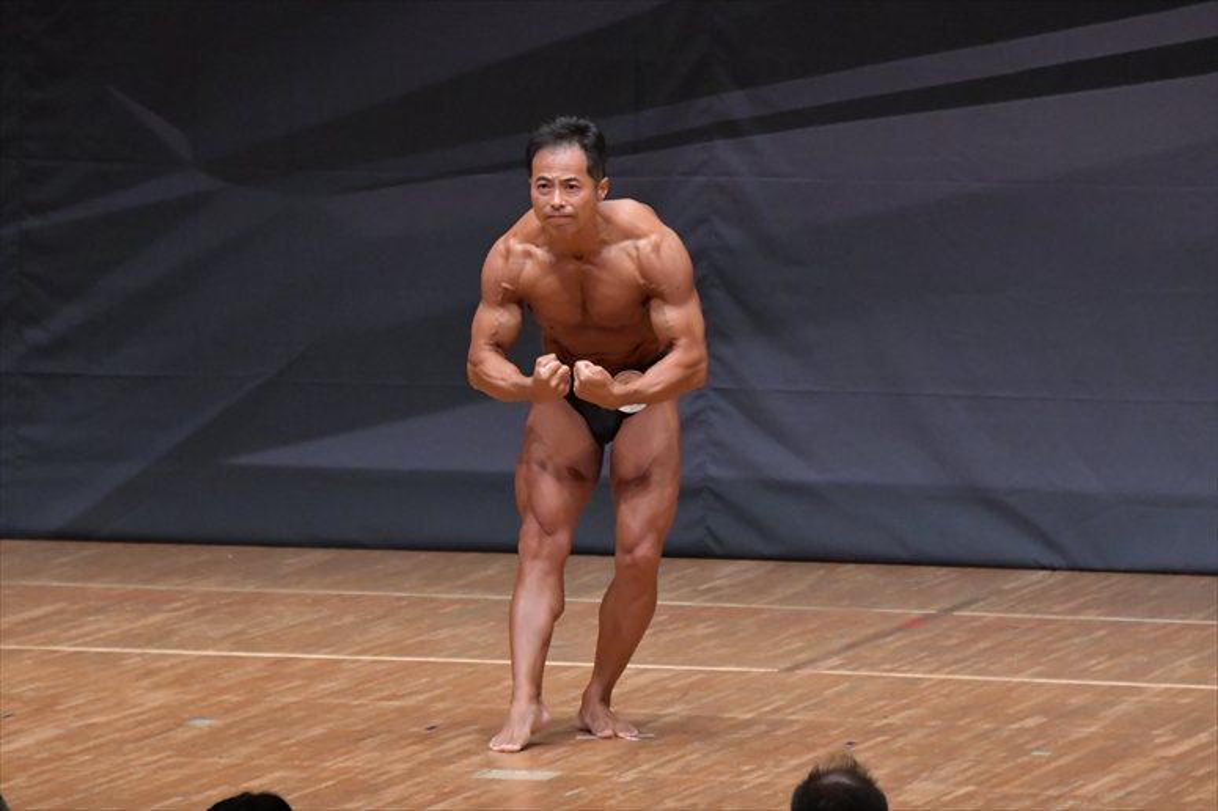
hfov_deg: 6.9
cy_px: 406
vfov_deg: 4.6
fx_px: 10145
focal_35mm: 300
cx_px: 609
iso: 6400
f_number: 5.6
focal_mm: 200
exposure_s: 1/400
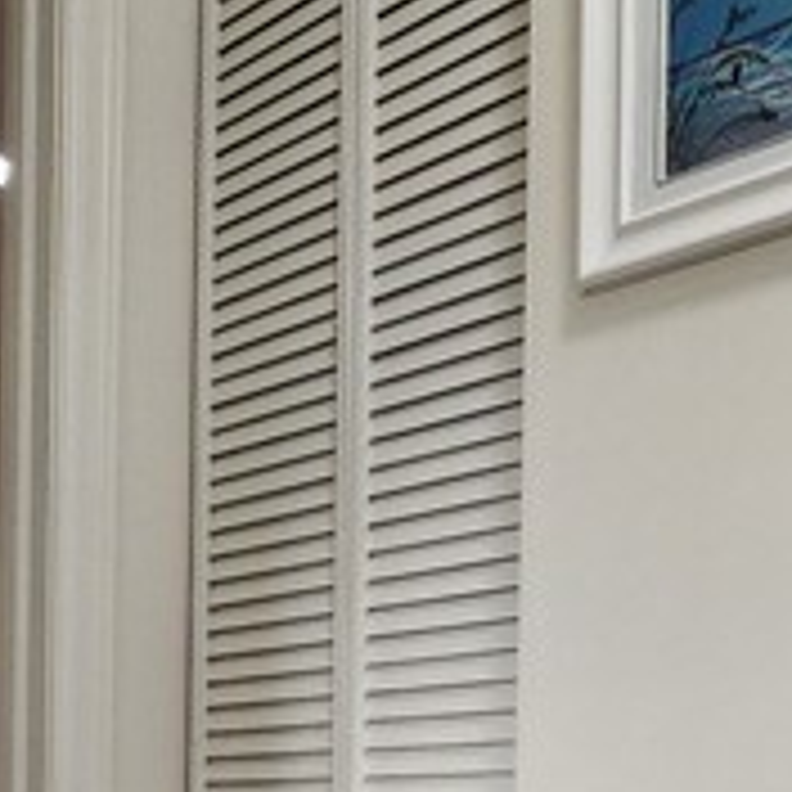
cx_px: 81
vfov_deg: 23.4
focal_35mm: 67
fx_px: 1734
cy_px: 958
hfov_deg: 25.0
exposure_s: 1/60
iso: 160
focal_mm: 2.2
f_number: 2.2
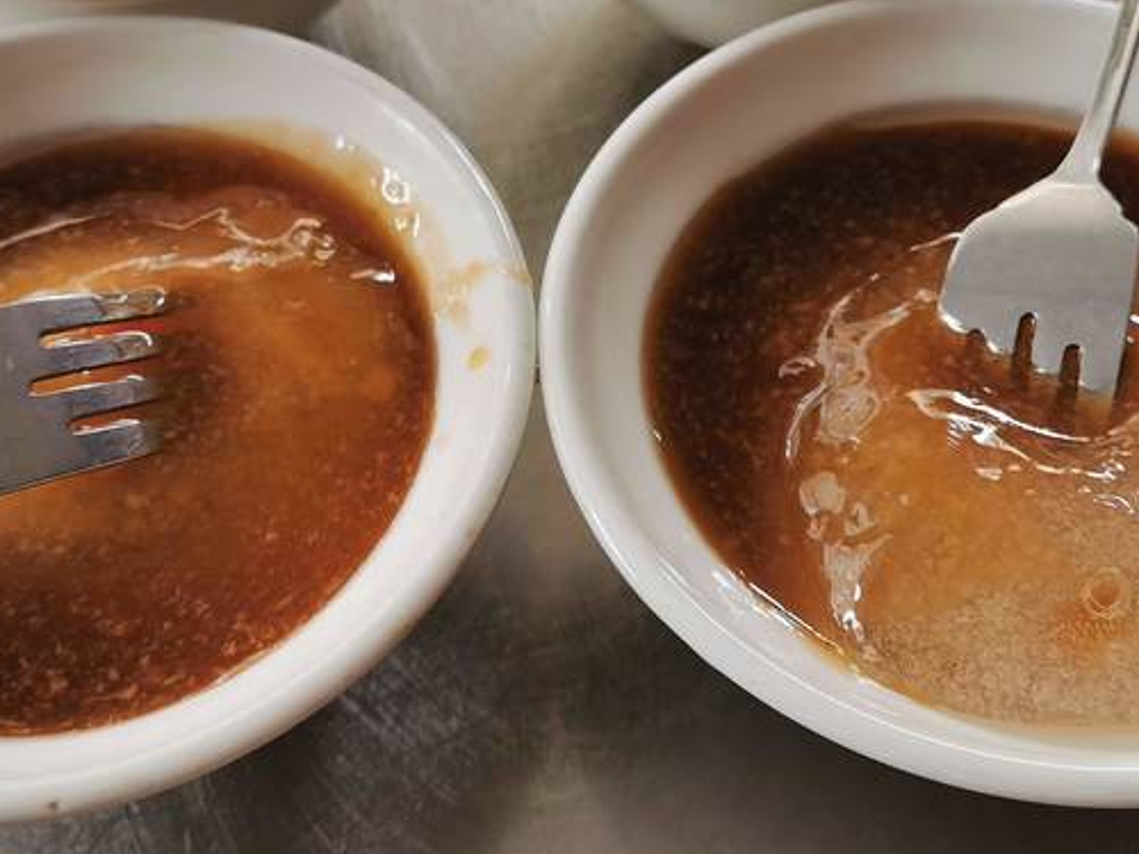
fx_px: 1678
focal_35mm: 51
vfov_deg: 28.2
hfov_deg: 37.5
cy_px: 233
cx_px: 513
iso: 50
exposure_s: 1/150
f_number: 1.8
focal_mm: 5.58
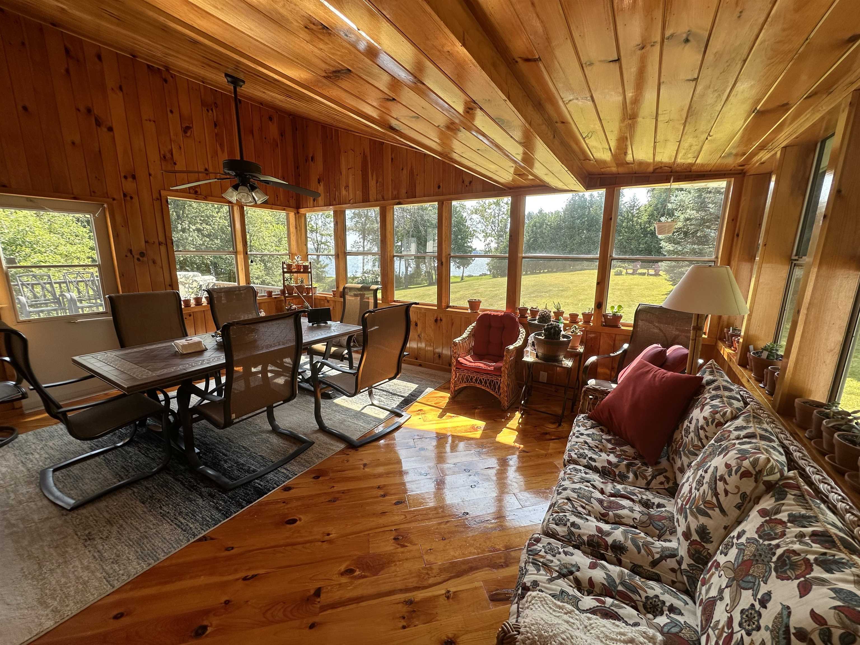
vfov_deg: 85.7
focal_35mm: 14
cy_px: 322
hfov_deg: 102.1
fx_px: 348
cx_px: 430
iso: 40
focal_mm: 2.22
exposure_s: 1/250
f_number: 2.2
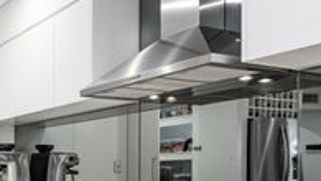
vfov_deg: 22.0
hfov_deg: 35.2
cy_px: 164
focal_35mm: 53
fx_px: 454
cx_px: -2
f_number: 8
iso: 640
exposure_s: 1/13
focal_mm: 21.1
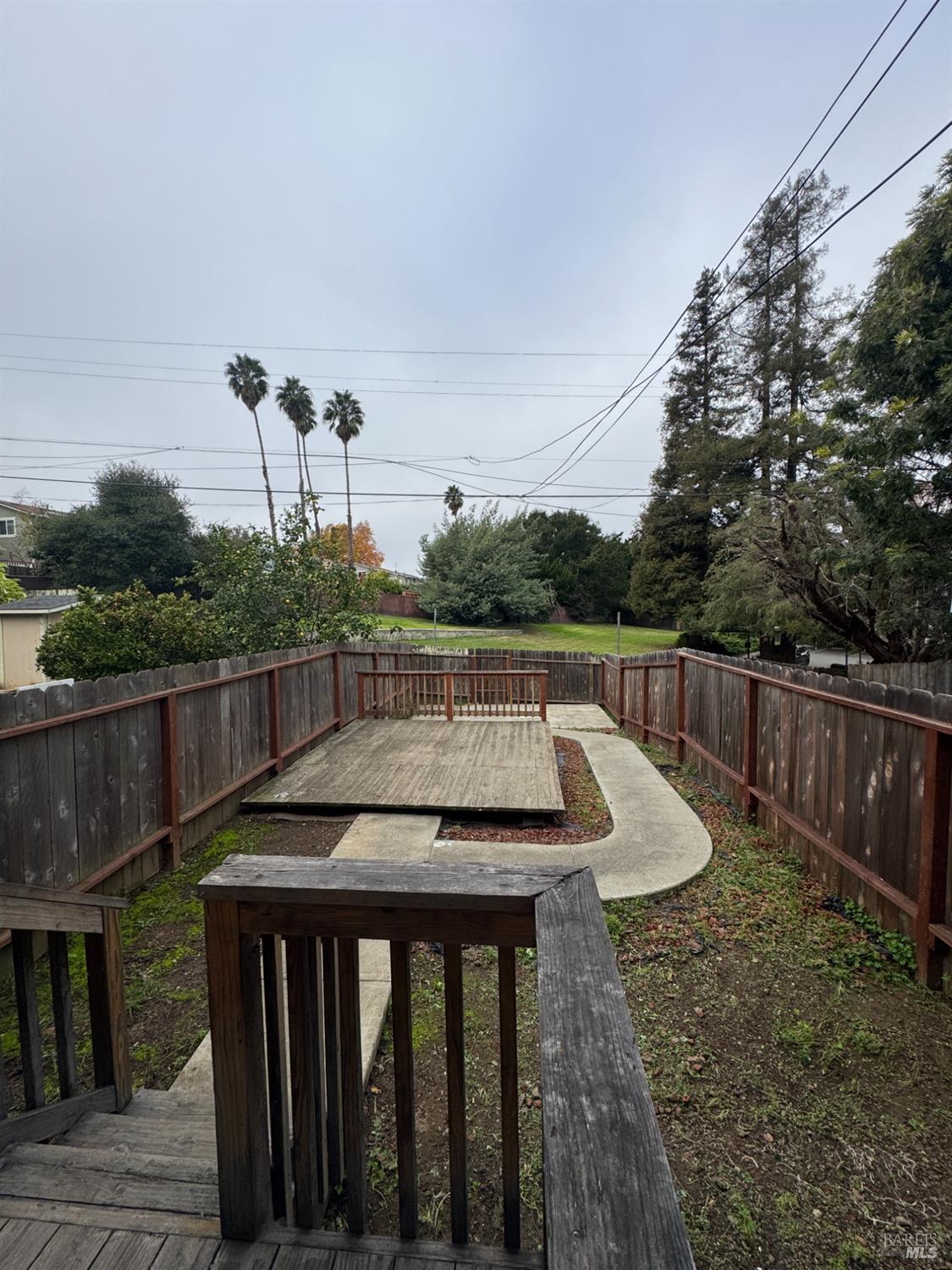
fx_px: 513
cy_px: 635
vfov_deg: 102.1
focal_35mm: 14
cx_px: 476
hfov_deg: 85.7
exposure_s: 1/858
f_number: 2.2
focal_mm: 2.22
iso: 40
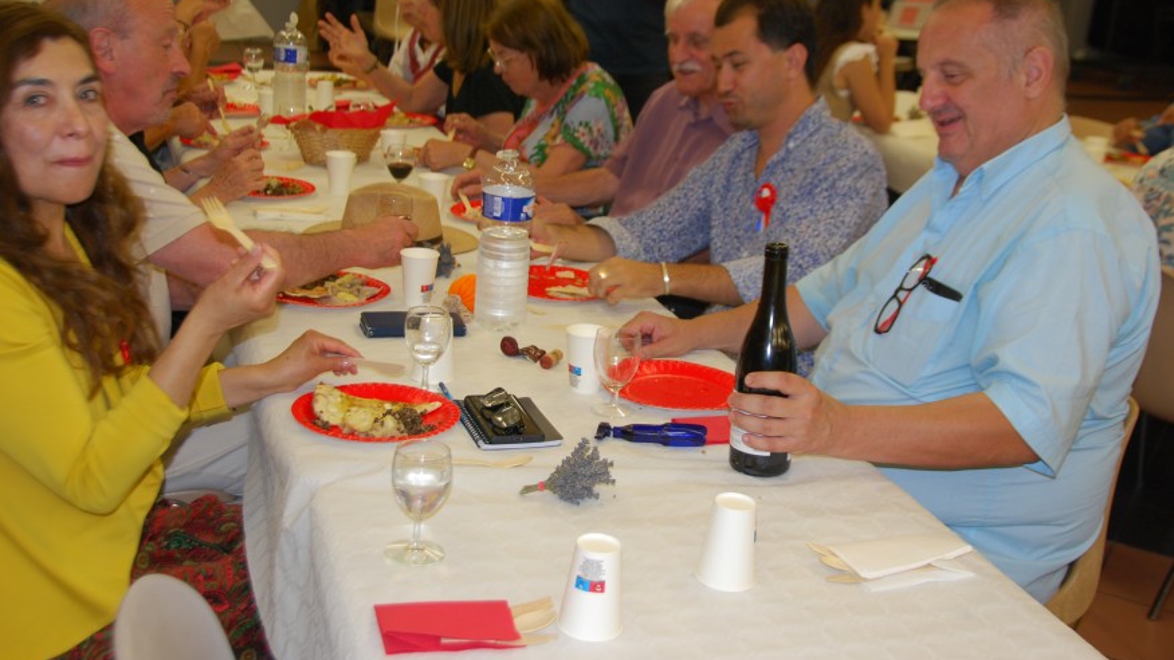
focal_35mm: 45
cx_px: 588
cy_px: 298
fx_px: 1401
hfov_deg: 45.5
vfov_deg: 26.5
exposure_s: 1/60
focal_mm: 28
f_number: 4
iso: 400
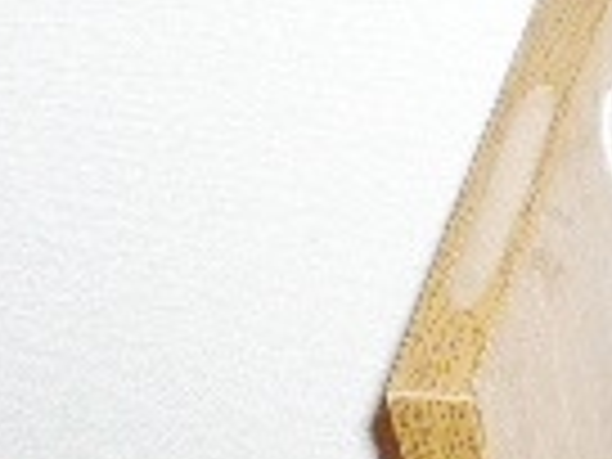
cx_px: 1413
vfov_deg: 11.2
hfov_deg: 12.2
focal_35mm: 132
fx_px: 2334
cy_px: 382
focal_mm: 4.6
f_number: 2.8
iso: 100
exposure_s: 1/30
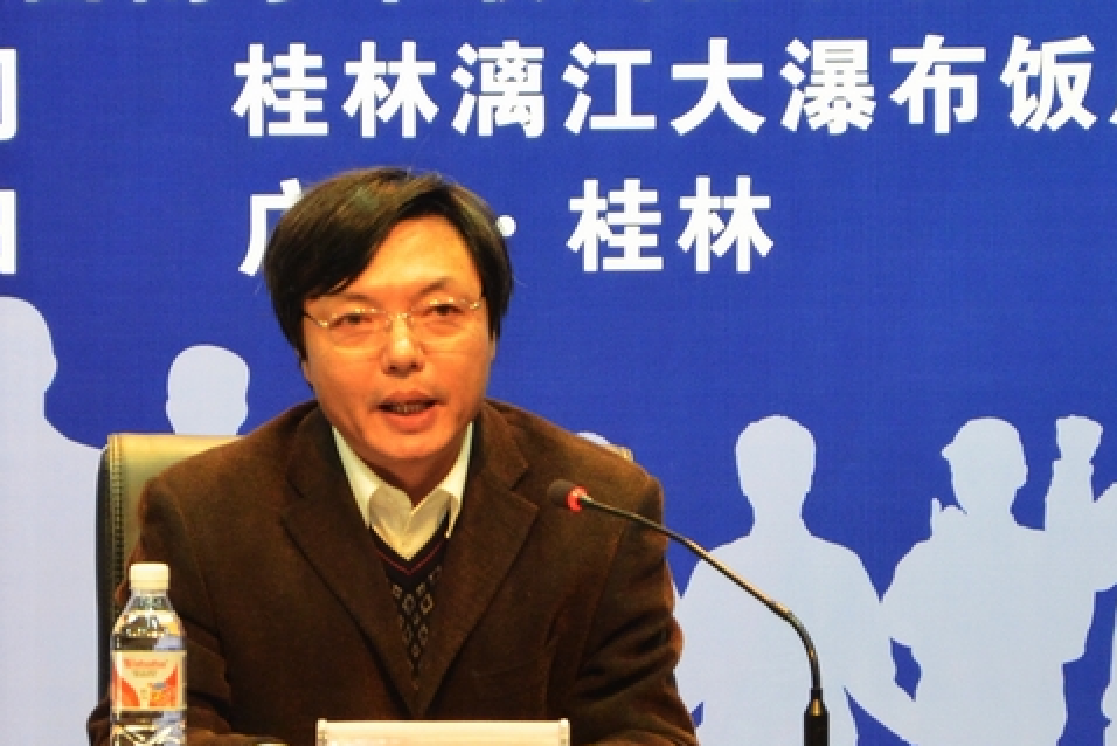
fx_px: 6133
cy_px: 444
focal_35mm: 198
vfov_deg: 7.0
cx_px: 430
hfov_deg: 10.4
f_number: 5.6
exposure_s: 1/20
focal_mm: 105
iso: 1600
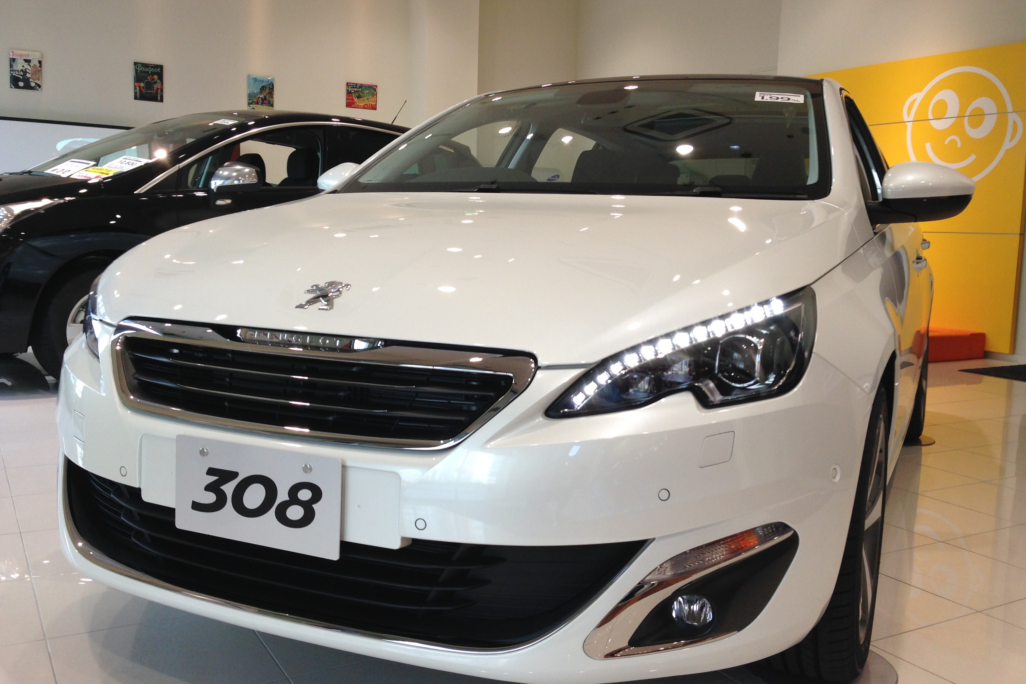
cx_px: 513
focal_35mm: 35
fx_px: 997
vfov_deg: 37.9
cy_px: 335
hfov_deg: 54.4
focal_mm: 4.12
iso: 64
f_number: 2.4
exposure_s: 1/120
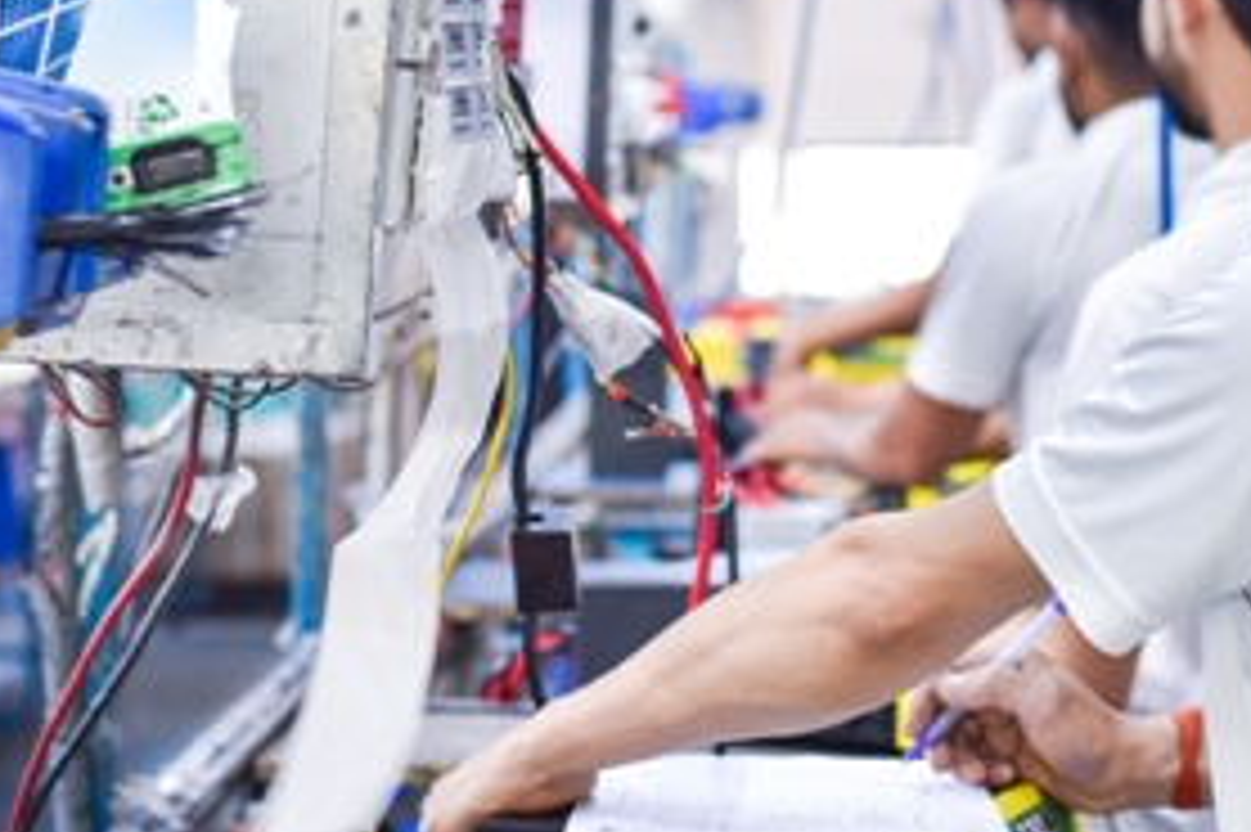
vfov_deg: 10.1
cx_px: 850
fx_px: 4688
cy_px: 322
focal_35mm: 135
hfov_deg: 15.2
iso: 160
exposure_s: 1/1600
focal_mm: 50
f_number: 3.2
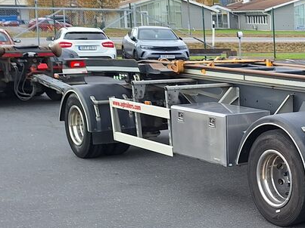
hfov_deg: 23.0
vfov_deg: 20.2
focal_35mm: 73
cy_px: 124
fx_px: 643
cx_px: 422
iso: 40
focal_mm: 5.54
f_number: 1.8
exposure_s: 1/422
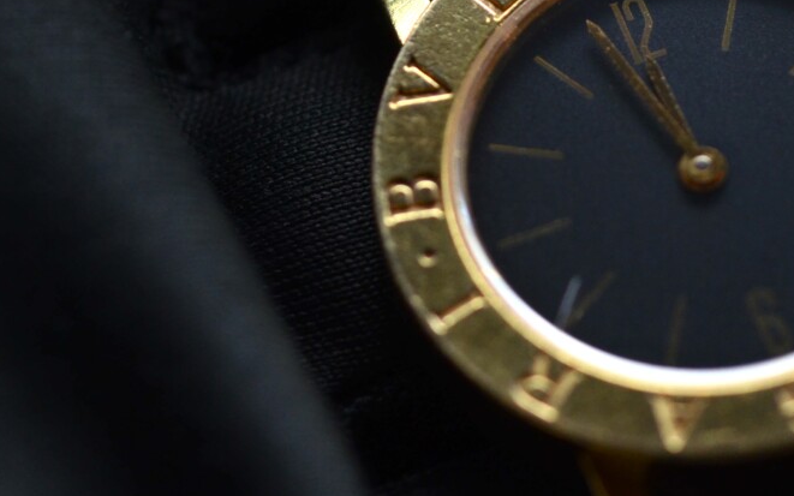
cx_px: 721
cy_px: 123
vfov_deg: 6.8
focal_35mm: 194
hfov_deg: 10.7
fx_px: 4198
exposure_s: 1/400
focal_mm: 60
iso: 800
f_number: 5
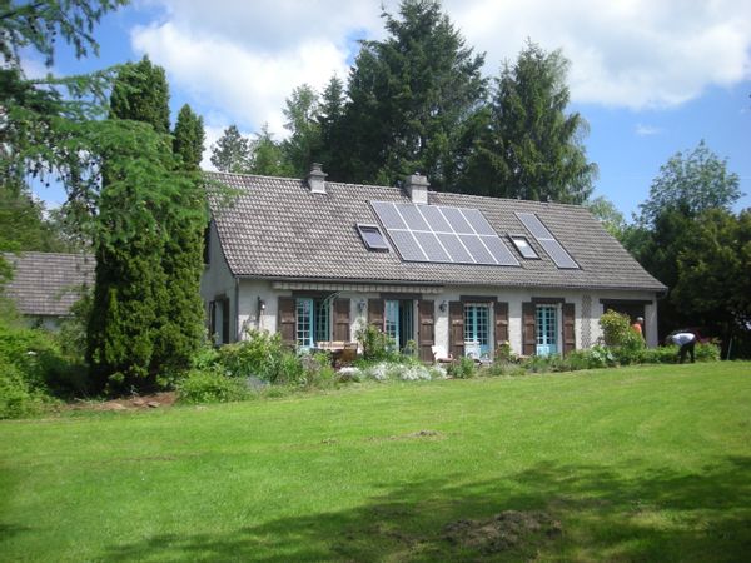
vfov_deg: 40.7
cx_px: 376
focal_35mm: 35
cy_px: 282
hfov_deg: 52.6
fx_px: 759
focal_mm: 5.7
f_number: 5.7
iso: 50
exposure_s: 1/166
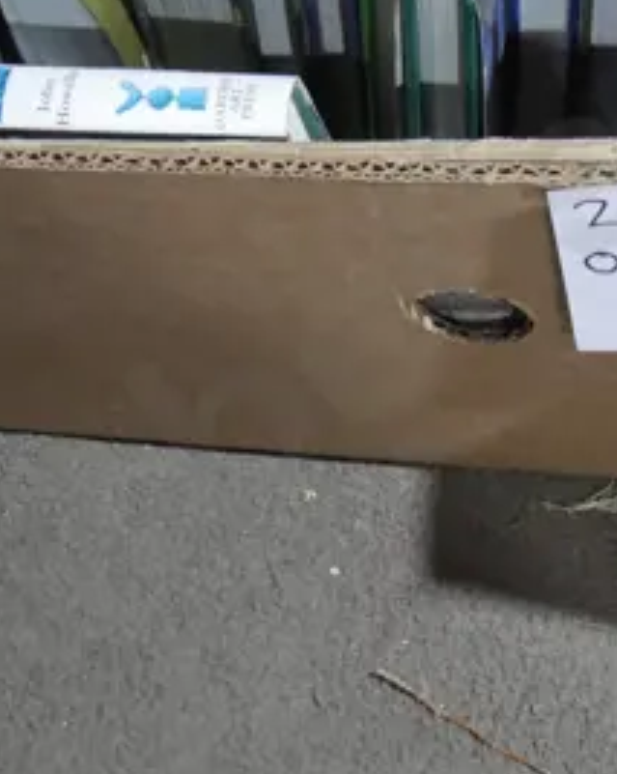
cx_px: 828
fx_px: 3430
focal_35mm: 150
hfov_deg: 10.1
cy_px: -1
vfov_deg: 12.7
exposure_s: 1/60
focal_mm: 20
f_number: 4.4
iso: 1250
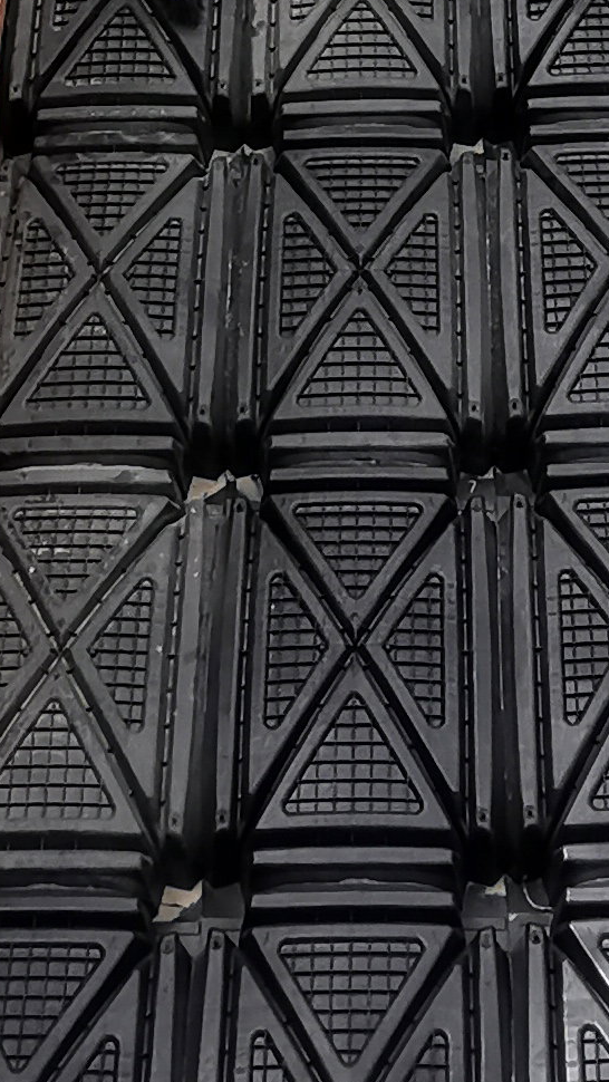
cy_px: -338
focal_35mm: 92
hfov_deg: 13.1
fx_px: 2640
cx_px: 416
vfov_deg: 21.0
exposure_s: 1/905
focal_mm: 2.35
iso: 50
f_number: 2.2
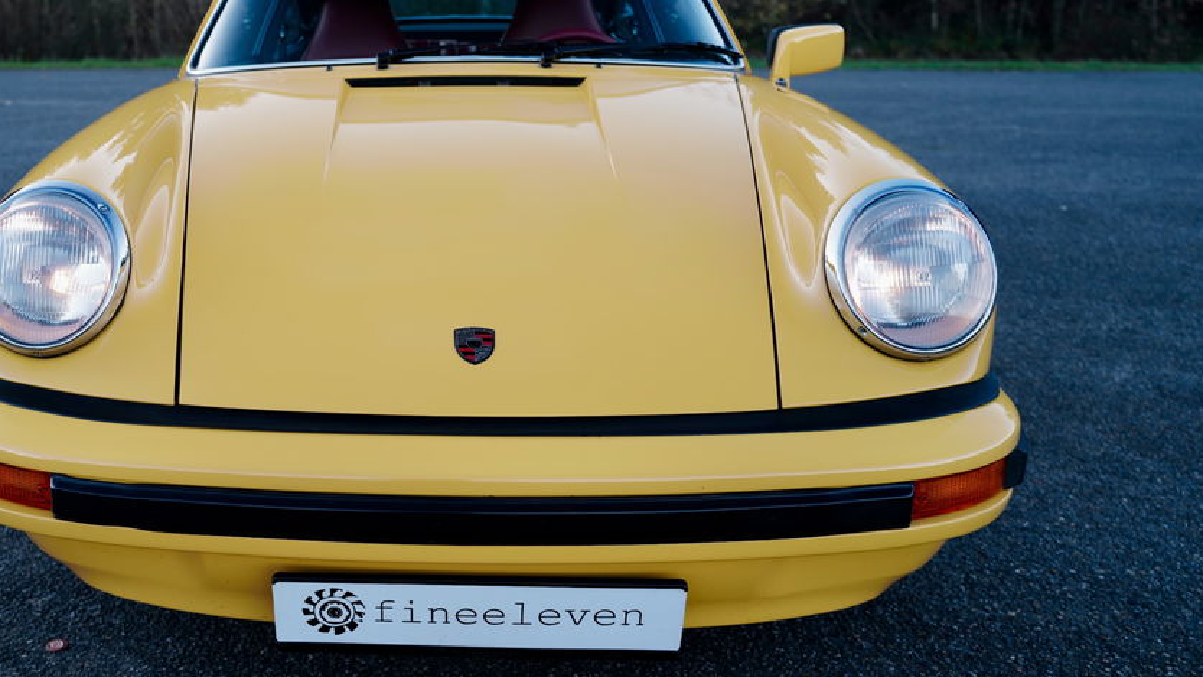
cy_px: 250
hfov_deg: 54.8
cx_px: 472
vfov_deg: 32.7
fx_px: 1148
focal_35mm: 36
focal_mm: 28
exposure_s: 1/60
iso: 100
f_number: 2.8
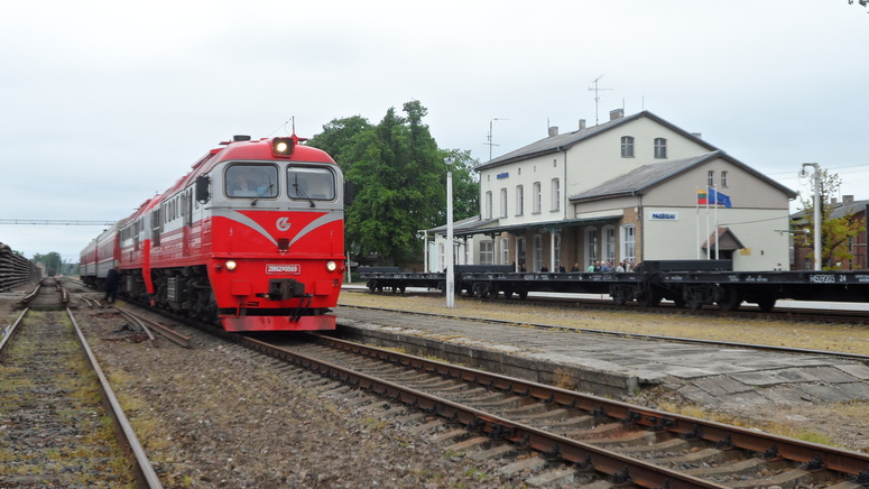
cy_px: 231
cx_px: 434
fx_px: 1129
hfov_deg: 42.1
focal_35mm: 49
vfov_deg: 24.4
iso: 80
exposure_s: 1/250
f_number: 3.9
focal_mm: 8
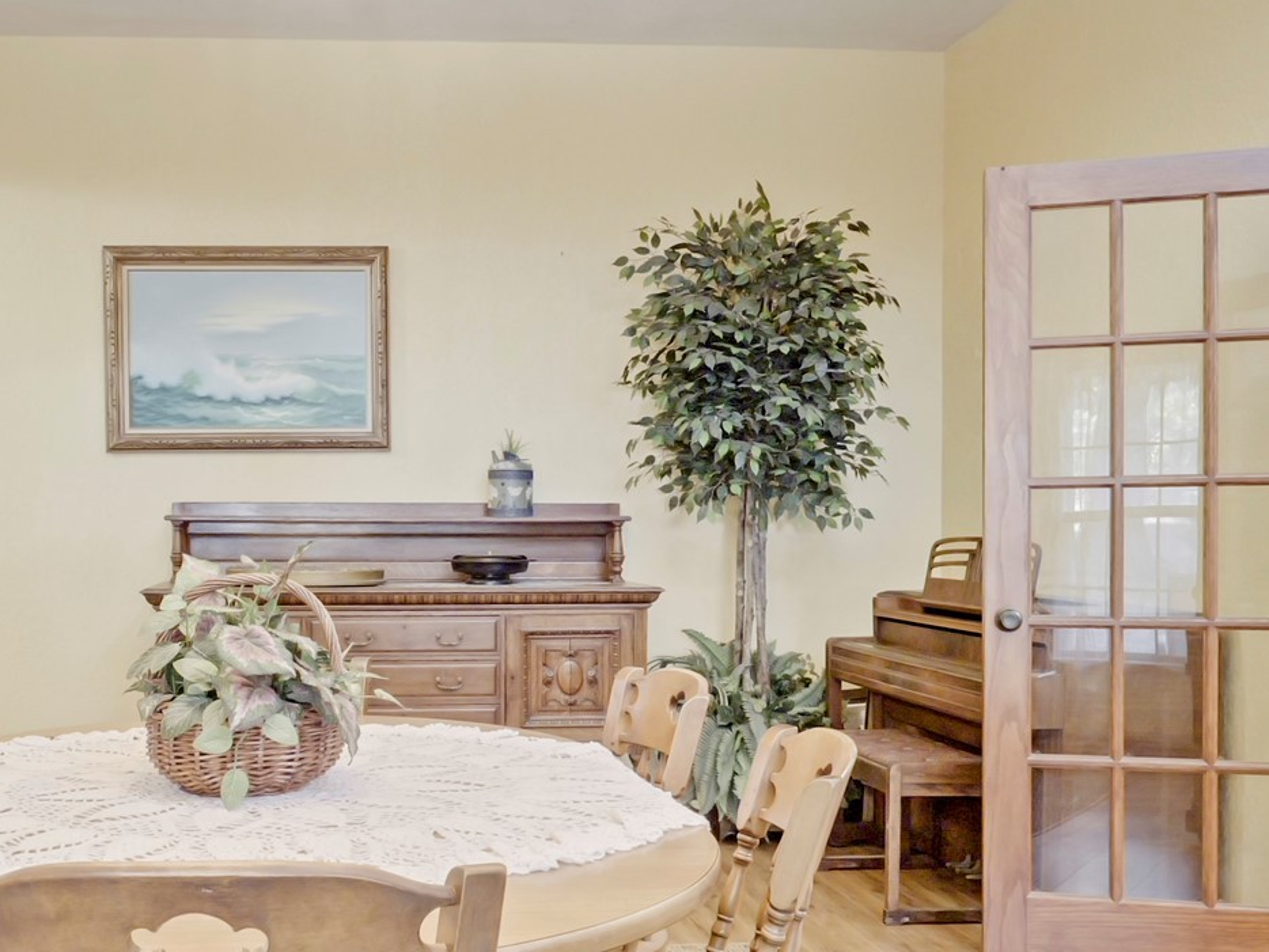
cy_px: 517
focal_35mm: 37
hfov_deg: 49.2
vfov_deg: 38.7
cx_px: 412
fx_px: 1357
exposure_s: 2.5
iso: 500
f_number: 9
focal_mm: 9
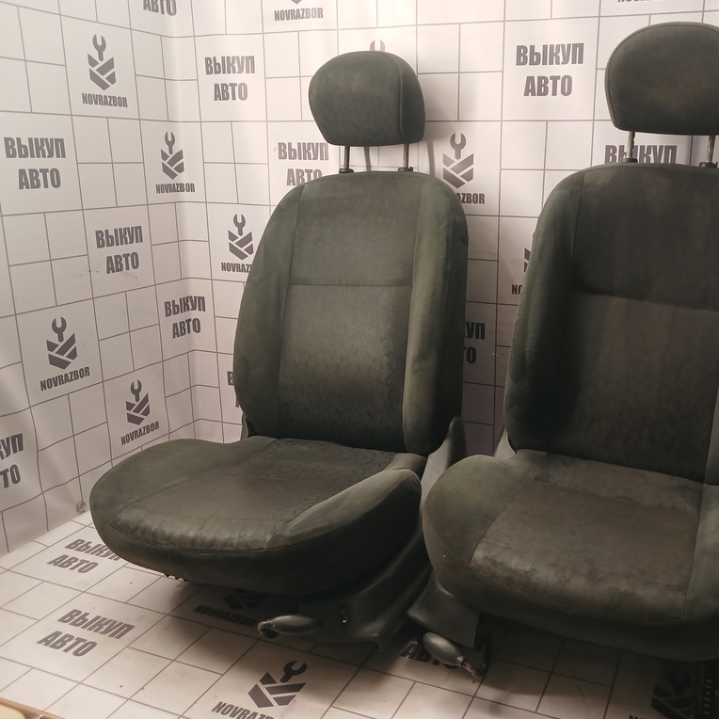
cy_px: 360
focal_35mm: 32
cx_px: 454
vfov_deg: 51.1
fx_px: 752
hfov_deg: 50.5
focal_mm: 4
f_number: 1.8
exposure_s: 1/50
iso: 200
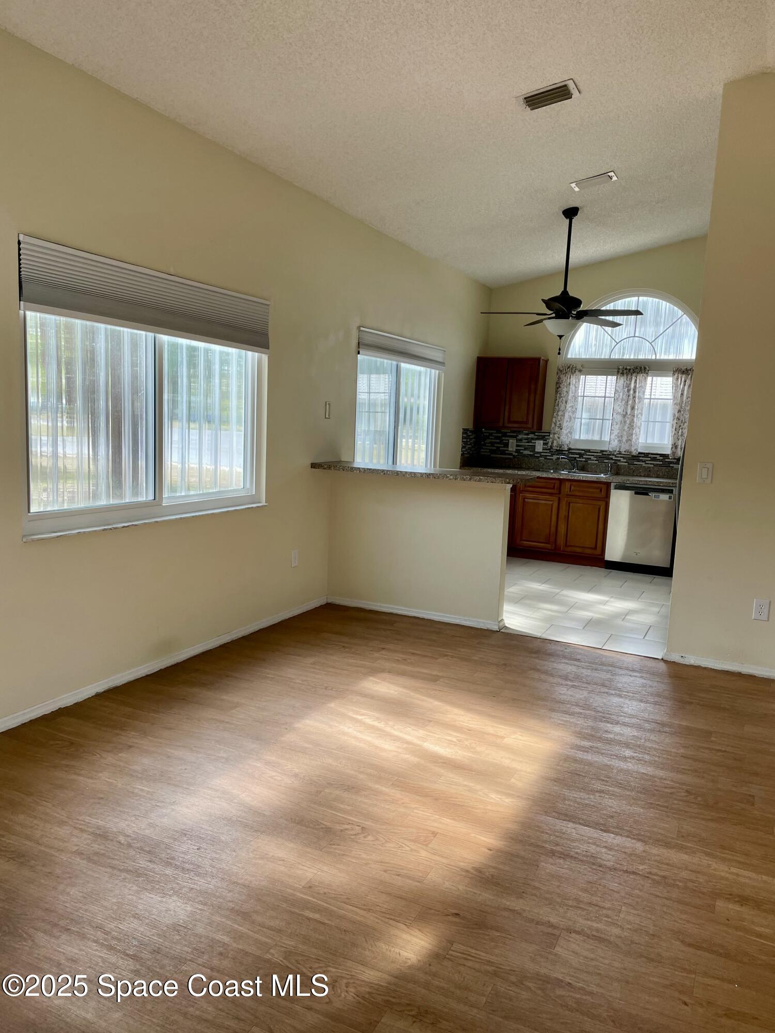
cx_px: 388
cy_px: 516
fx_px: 776
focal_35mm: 26
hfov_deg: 53.1
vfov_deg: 67.3
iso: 32
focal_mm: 4.2
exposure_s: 1/217
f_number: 1.6
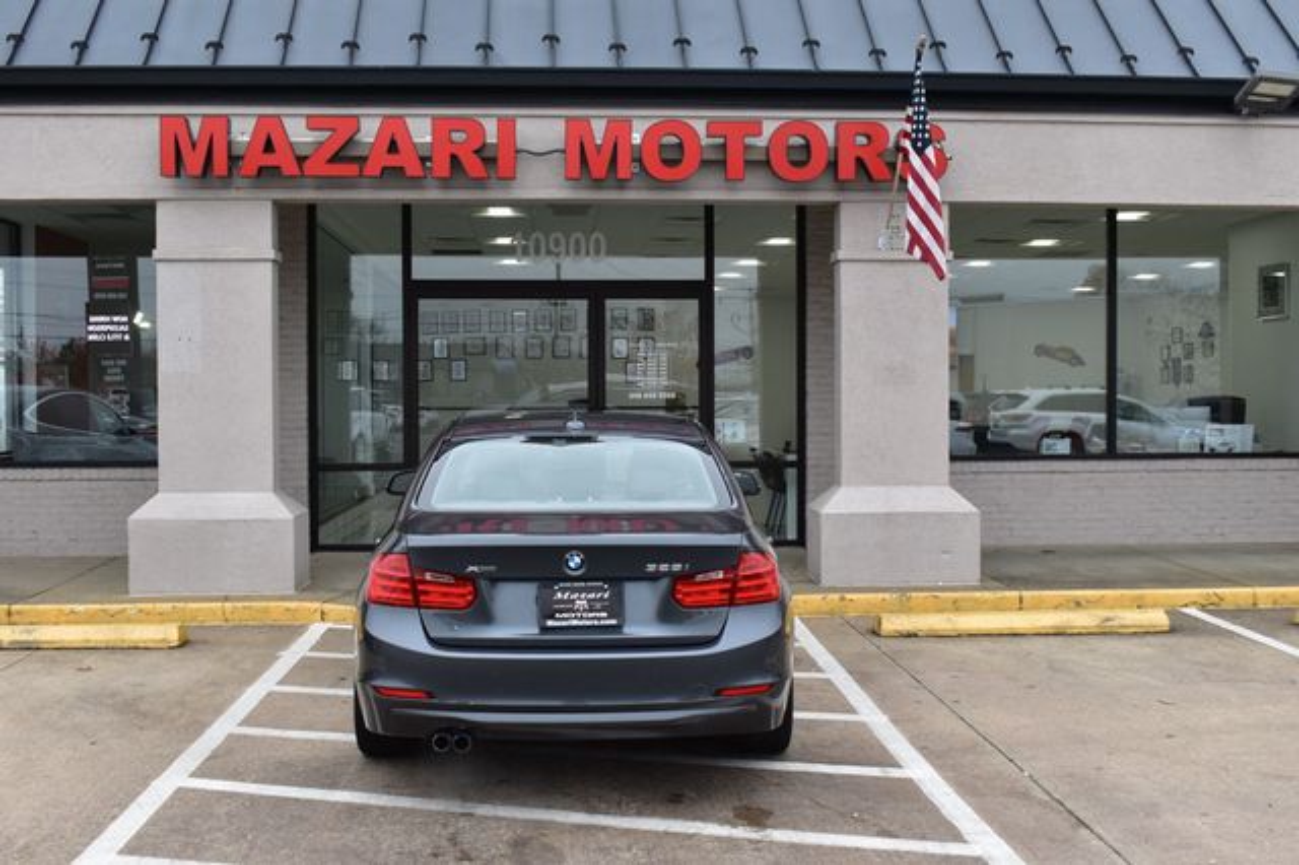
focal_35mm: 39
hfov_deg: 49.6
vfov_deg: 34.2
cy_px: 432
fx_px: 1406
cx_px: 650
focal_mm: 26
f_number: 9
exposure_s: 1/100
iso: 400
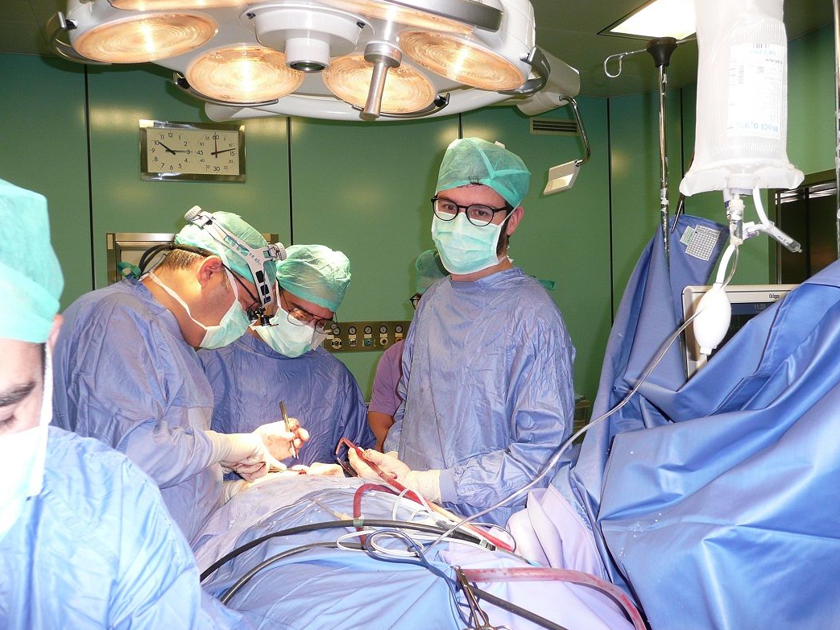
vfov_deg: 48.2
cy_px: 324
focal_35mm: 29
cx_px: 406
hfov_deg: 61.7
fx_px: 704
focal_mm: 4.6
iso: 125
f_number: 3.3
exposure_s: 1/30
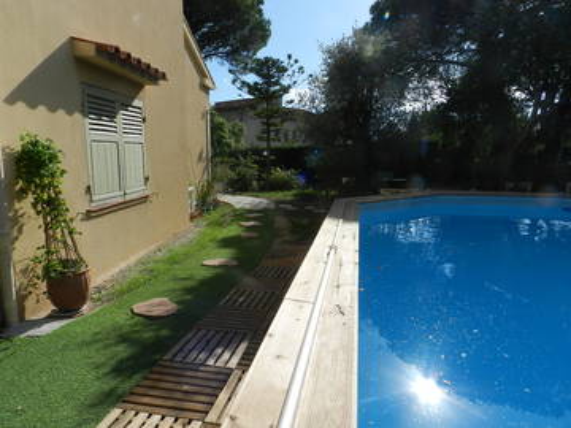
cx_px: 286
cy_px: 214
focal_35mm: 23
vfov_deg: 58.9
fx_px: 379
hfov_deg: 73.9
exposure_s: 1/1000
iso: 160
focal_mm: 4
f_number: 4.5
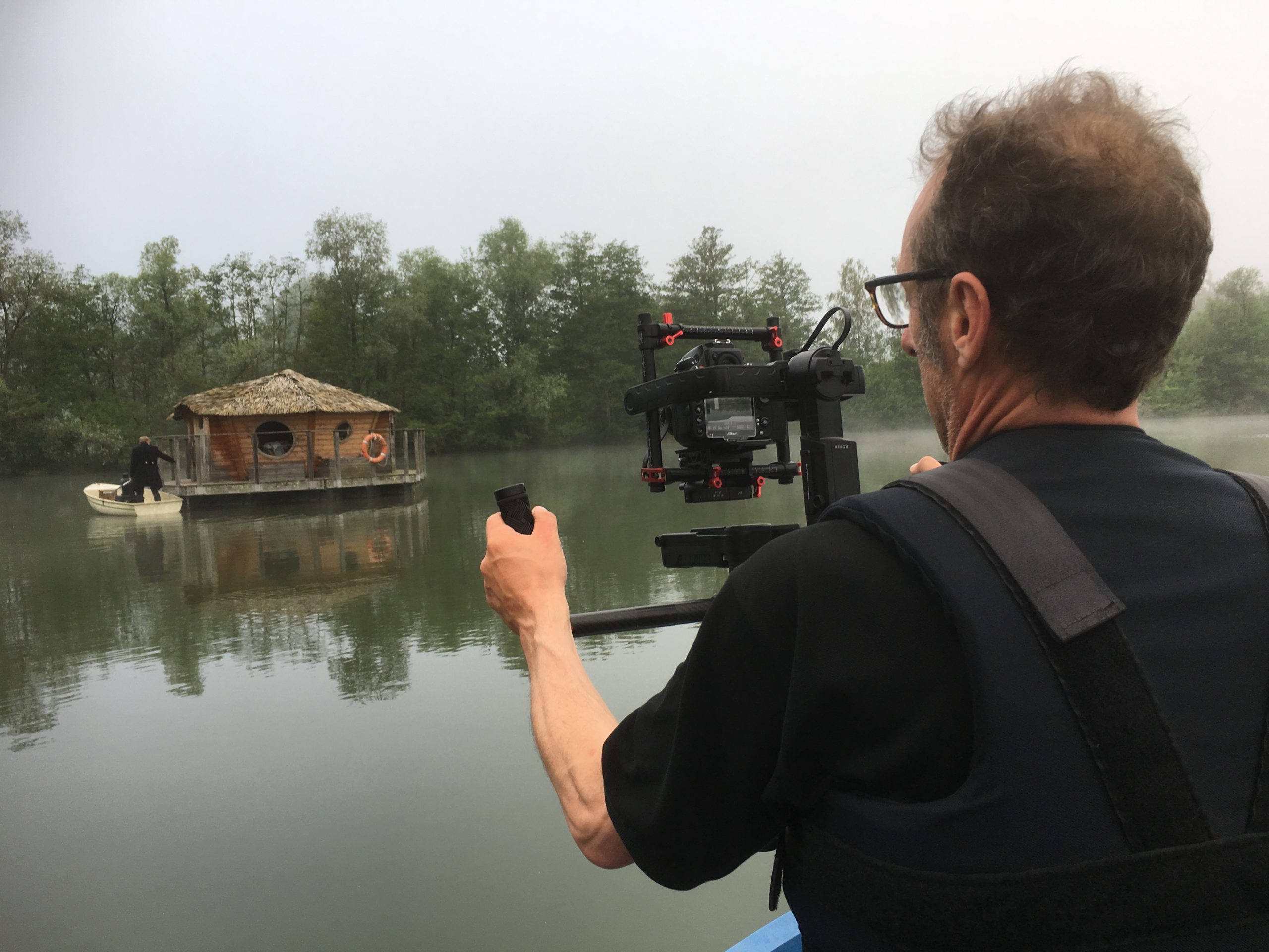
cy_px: 476
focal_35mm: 29
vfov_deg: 48.2
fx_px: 1063
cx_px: 634
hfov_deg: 61.7
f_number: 2.2
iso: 25
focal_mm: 4.15
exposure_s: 1/118
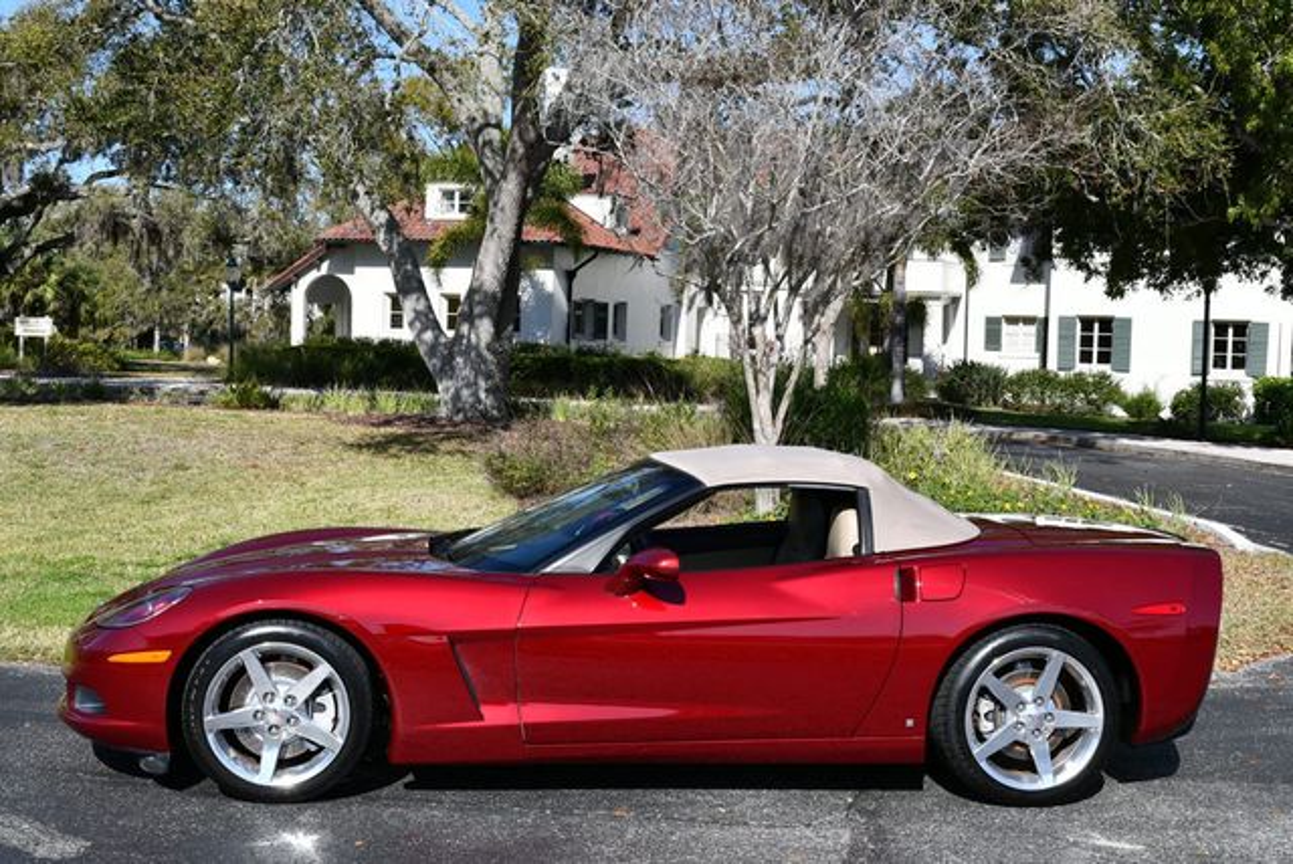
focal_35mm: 48
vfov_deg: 28.1
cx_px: 646
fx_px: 1726
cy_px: 432
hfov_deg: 41.1
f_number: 9
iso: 100
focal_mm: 24
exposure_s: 1/320
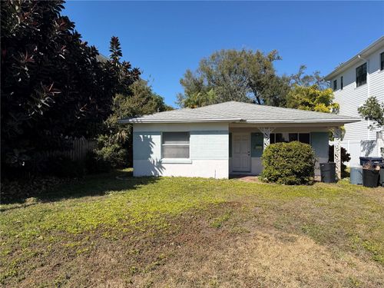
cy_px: 144
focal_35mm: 24
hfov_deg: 71.6
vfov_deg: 56.8
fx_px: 266
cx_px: 192
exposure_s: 1/4975
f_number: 1.78
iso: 80
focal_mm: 6.76
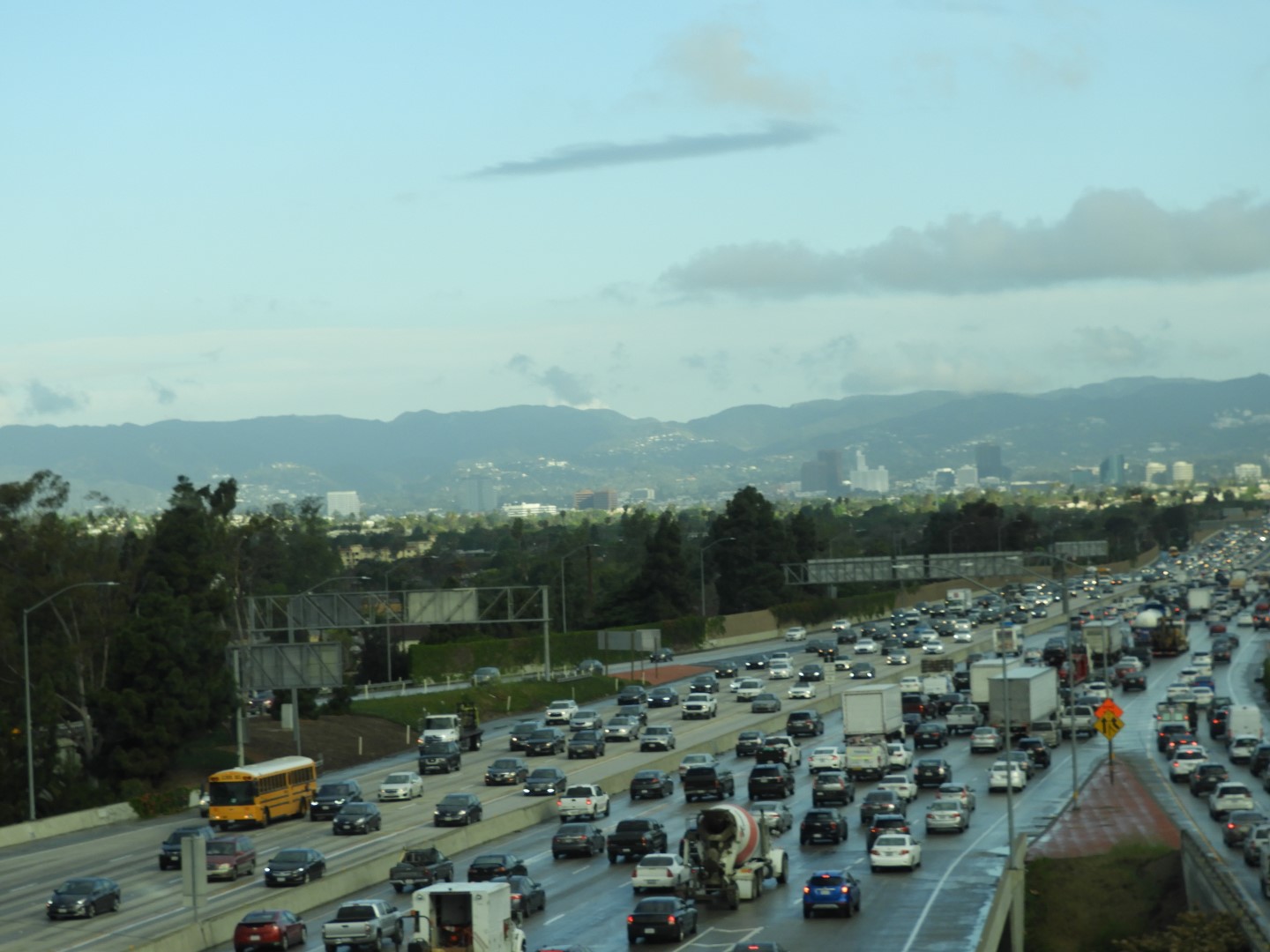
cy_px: 476
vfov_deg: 12.9
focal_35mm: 115
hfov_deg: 17.1
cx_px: 635
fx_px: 4219
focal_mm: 20.6
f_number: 5
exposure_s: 1/320
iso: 100
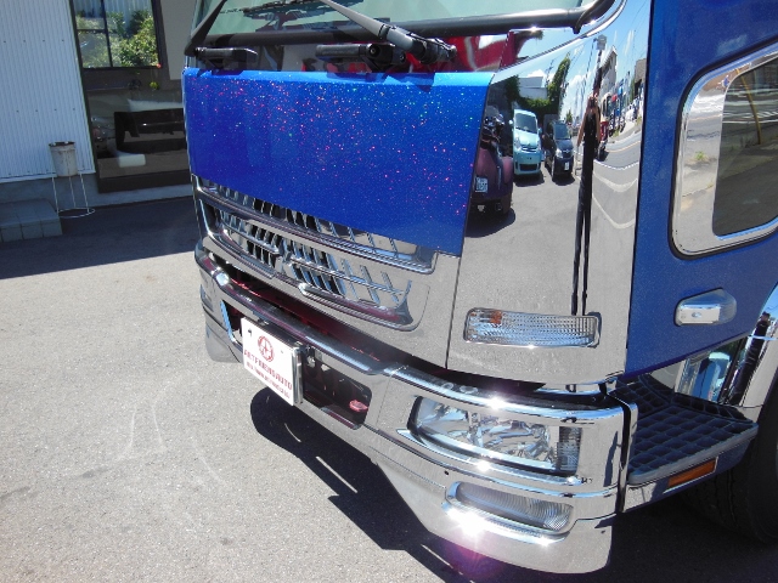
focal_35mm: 34
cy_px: 292
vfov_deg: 41.8
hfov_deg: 54.0
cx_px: 389
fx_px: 764
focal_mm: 6
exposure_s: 1/500
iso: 125
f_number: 3.9
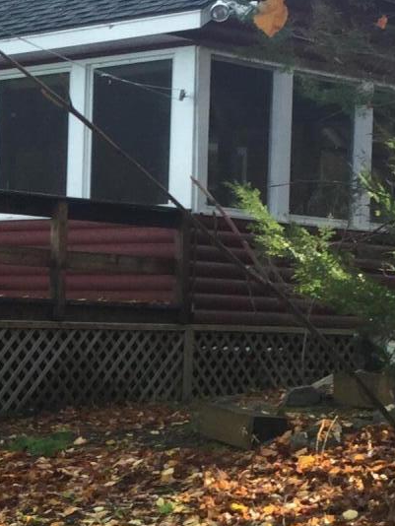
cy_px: 344
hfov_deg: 12.5
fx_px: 1763
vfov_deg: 16.9
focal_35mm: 116
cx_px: -76
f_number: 2.4
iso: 32
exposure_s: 1/120
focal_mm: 3.3
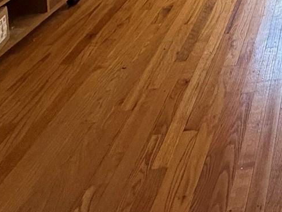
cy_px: -187
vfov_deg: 18.6
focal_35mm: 58
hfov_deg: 26.1
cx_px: 404
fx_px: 473
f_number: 2.2
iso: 200
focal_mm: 2.22
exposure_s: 1/99
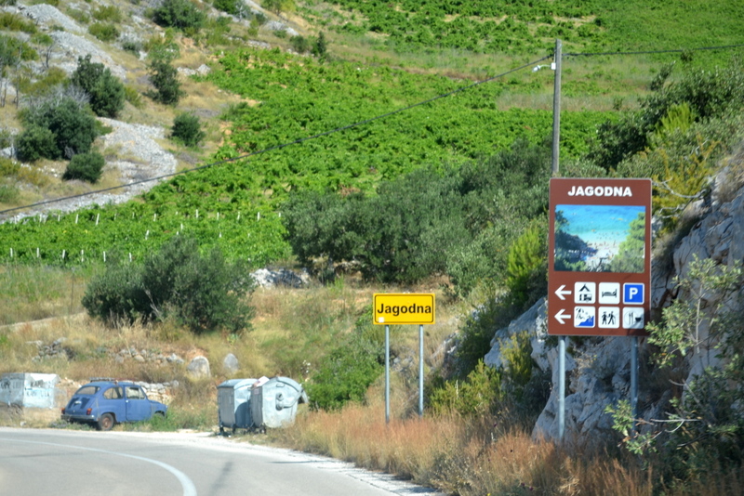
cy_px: 248
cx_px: 372
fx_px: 1706
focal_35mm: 82
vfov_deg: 16.6
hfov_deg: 24.6
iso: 100
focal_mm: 55
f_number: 6.3
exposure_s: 1/160
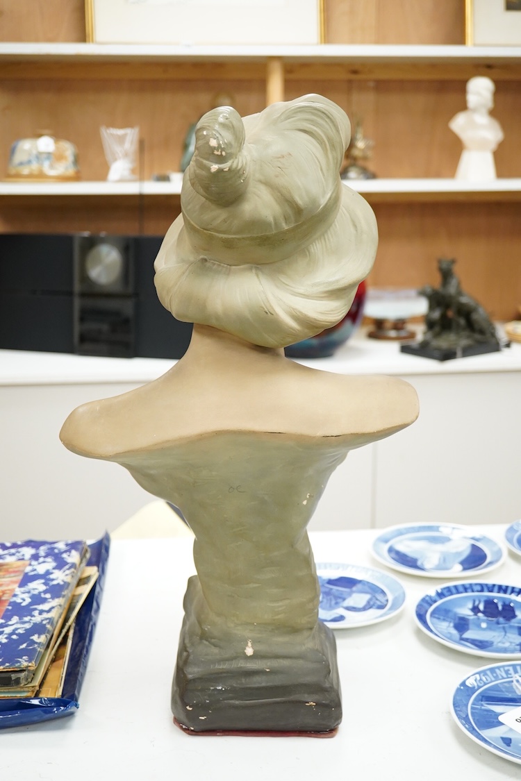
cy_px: 390
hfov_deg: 29.9
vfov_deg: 43.6
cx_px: 260
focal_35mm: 45
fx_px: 977
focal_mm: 30
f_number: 5.6
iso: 2500
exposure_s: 1/200
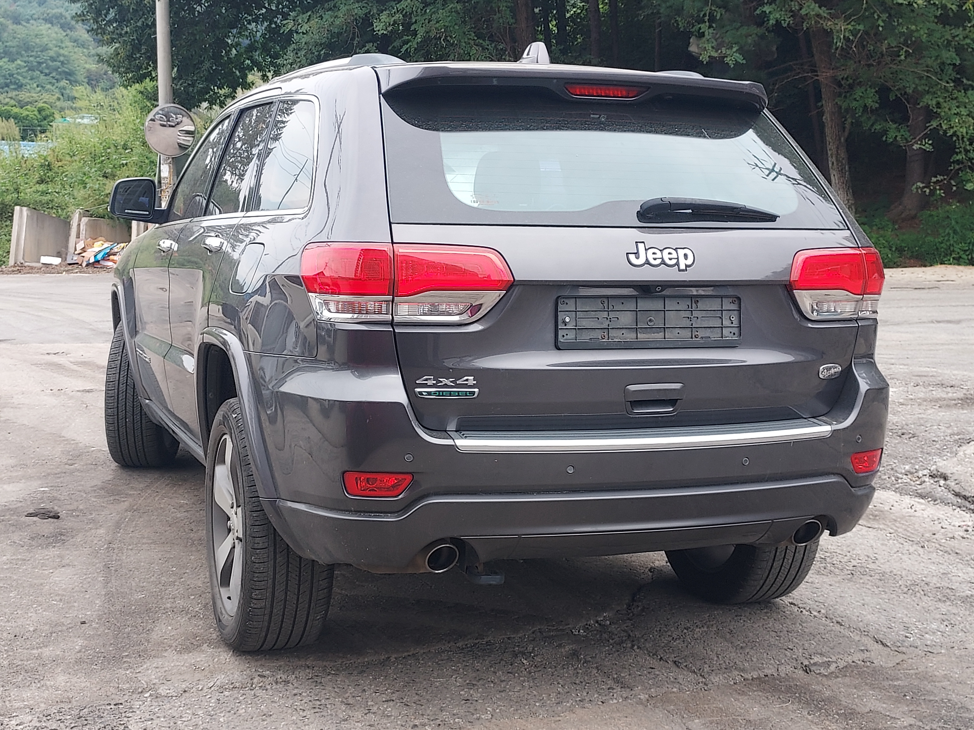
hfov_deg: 71.6
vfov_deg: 56.8
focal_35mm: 24
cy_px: 365
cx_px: 487
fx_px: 675
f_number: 1.8
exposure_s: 1/156
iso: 40
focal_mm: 4.6
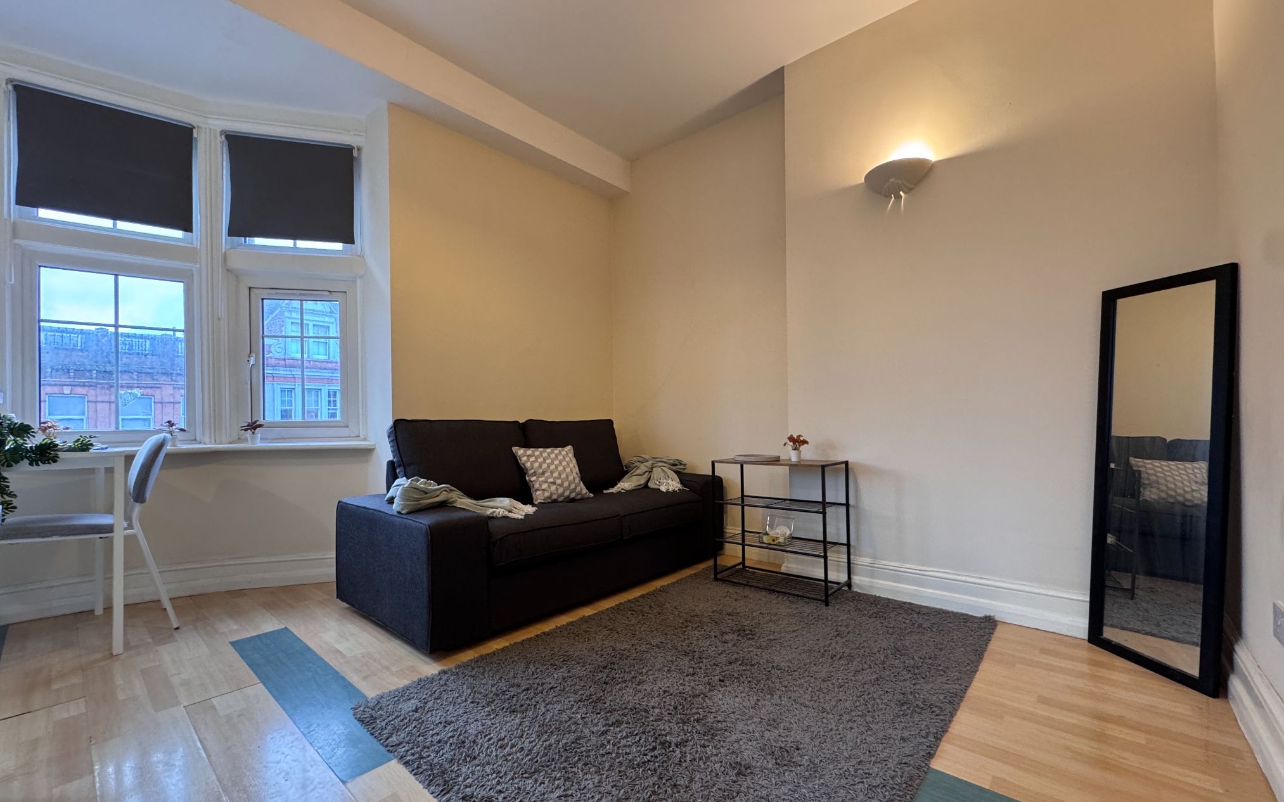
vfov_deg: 74.7
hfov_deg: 101.5
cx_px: 643
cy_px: 419
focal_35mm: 15
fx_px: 525
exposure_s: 1/50
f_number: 2.2
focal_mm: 2.22
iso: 250
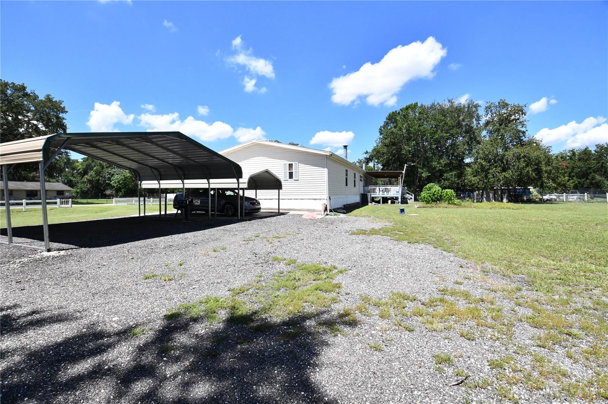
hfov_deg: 100.4
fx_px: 253
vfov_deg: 77.2
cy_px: 202
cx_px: 304
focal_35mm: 15
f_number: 6.3
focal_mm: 10
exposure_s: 1/8000
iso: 2000
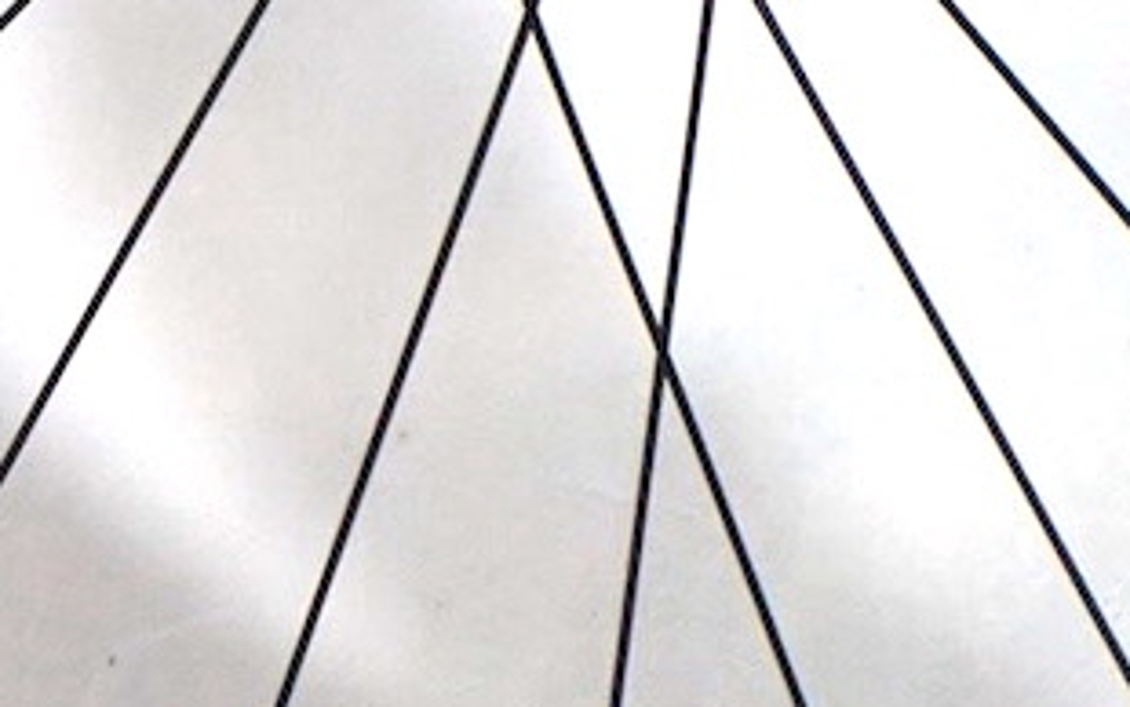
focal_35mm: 483
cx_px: -1535
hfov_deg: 4.3
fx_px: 14880
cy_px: -1908
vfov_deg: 2.7
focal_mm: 64
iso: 1000
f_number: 5.6
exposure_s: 1/160
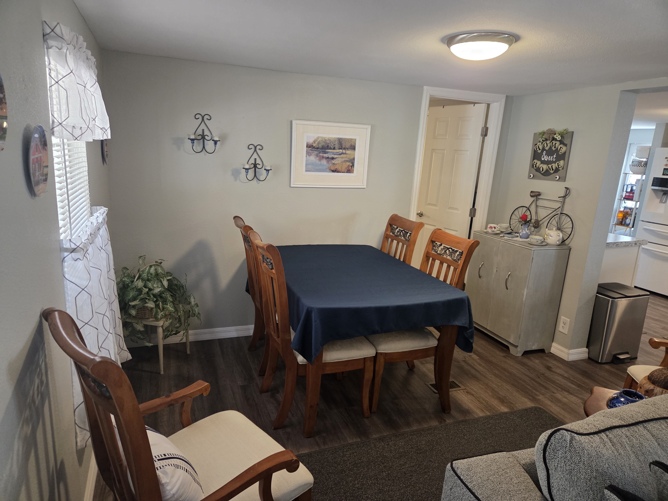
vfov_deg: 58.9
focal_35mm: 23
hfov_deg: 73.9
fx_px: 444
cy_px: 250
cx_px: 334
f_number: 1.8
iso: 400
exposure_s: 1/120
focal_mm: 5.4
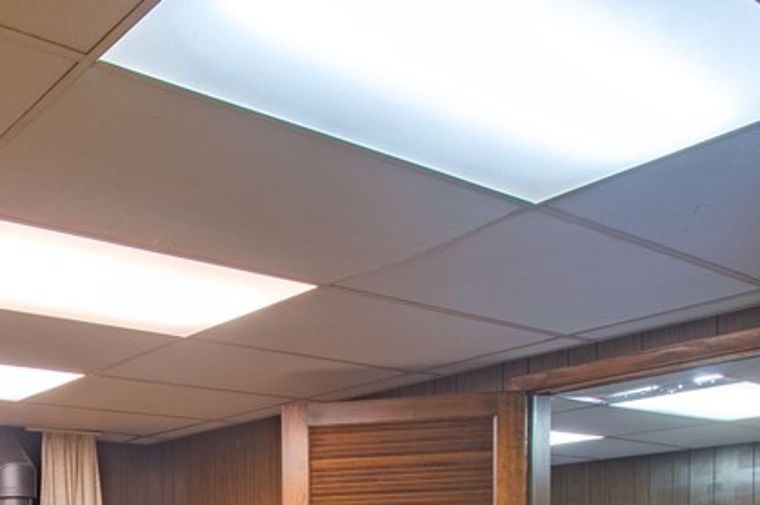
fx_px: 823
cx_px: 16
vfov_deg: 29.4
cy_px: 606
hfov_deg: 43.3
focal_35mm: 39
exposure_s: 4
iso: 400
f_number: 11
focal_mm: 10
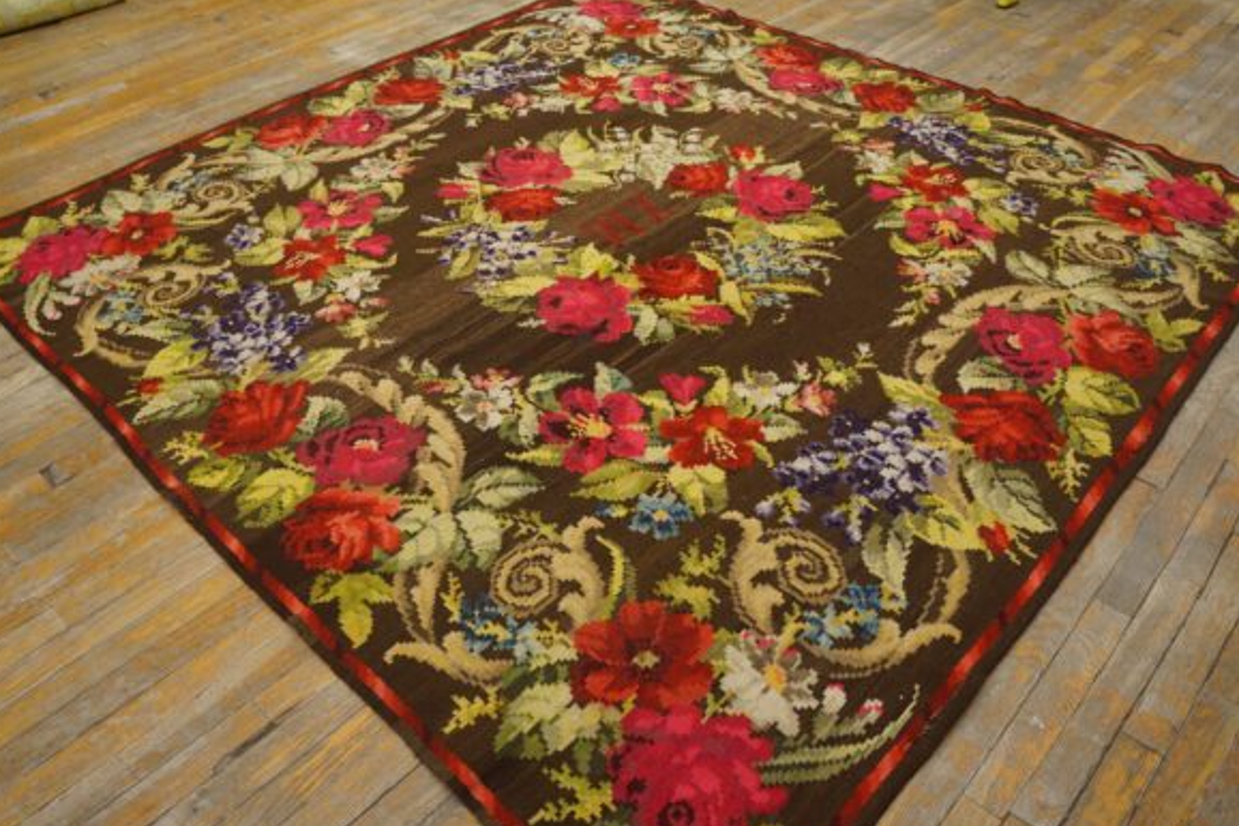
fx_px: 963
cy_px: 424
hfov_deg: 65.5
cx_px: 630
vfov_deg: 46.4
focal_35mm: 28
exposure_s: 1/60
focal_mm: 18
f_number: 4
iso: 800
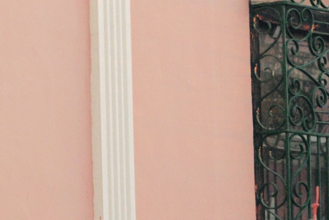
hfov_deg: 5.7
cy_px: 376
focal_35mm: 363
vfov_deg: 3.8
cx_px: 394
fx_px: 3318
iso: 1000
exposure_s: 1/500
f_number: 1.8
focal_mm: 50
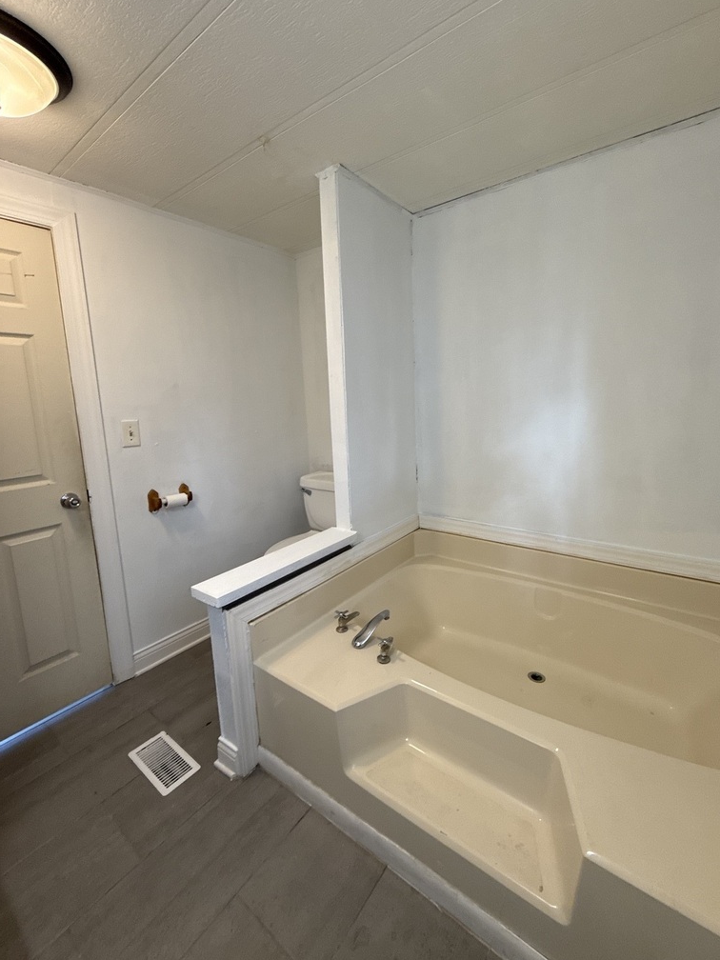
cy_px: 456
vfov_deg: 98.1
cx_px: 374
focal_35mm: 15
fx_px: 416
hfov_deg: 81.7
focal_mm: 2.22
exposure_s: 1/60
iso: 200
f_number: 2.2
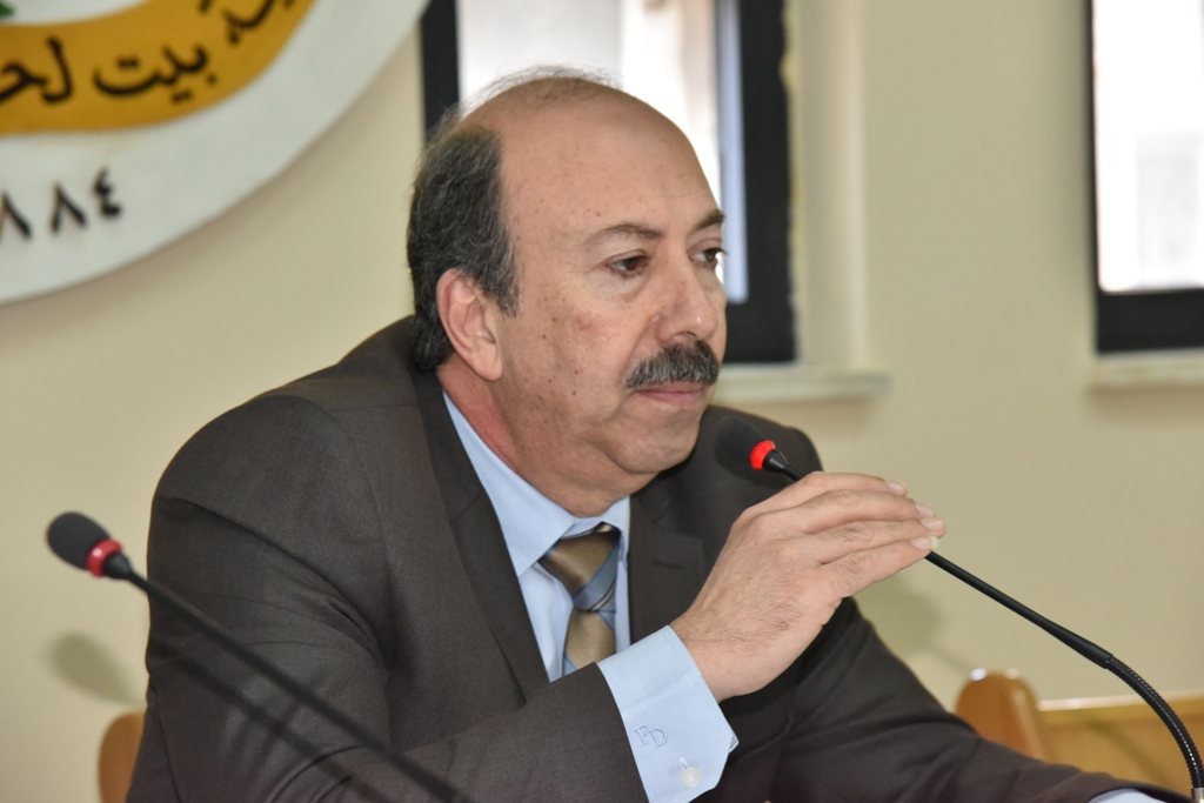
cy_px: 402
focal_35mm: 110
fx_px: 3679
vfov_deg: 12.5
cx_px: 602
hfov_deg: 18.6
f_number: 6.3
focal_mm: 110
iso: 2500
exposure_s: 1/160
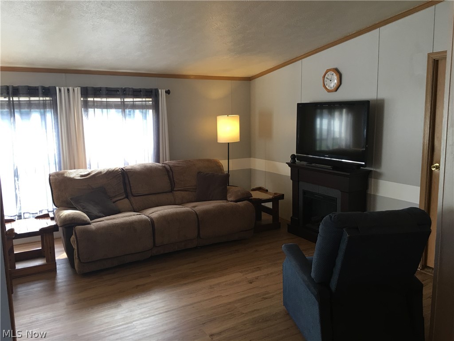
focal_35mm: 29
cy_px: 170
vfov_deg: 48.2
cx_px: 227
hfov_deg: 61.7
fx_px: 380
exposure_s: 1/15
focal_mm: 4.15
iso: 32
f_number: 2.2
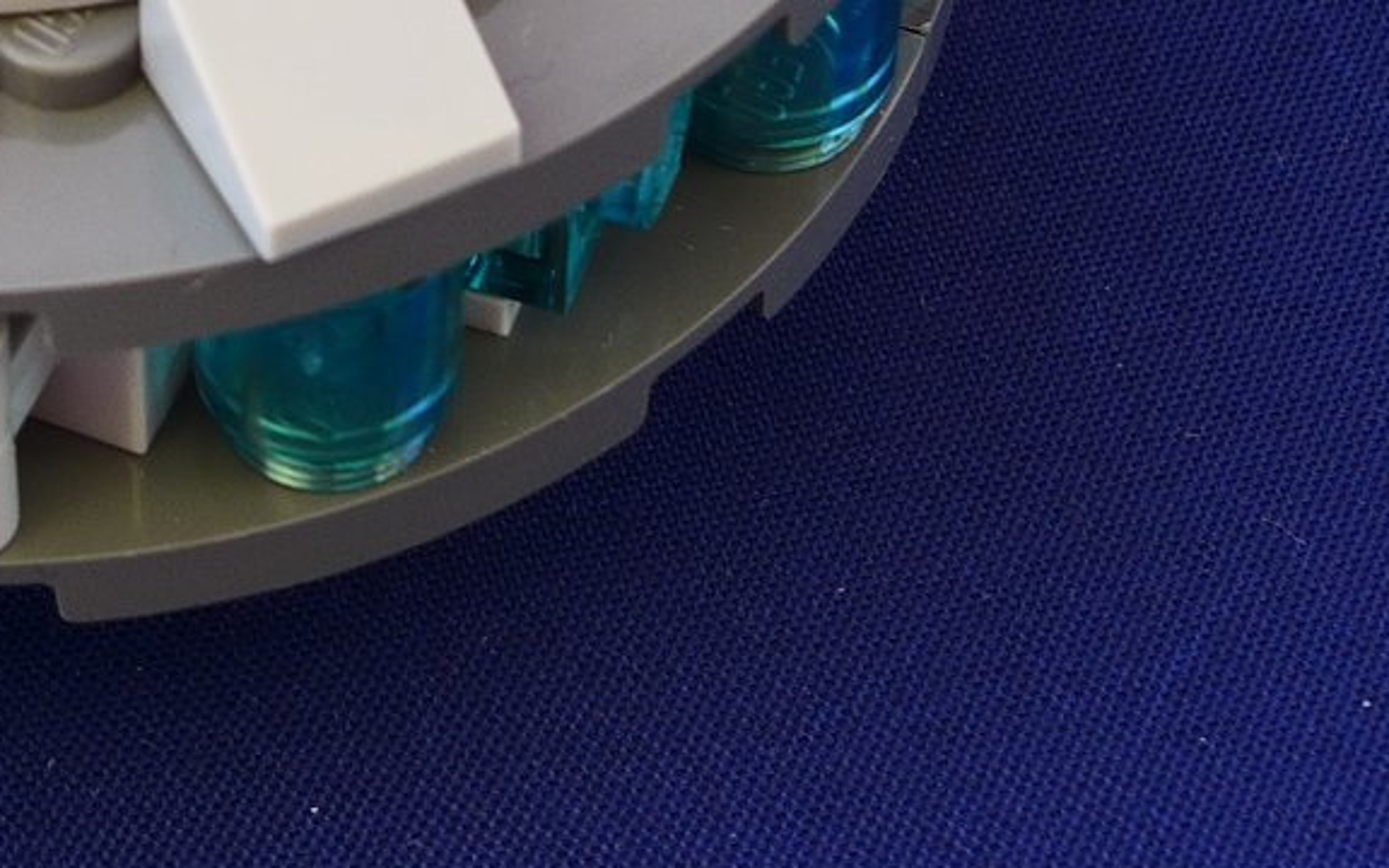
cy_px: -526
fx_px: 6322
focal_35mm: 167
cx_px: -191
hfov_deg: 12.3
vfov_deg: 7.7
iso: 80
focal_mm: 9.8
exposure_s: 1/4
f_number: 4
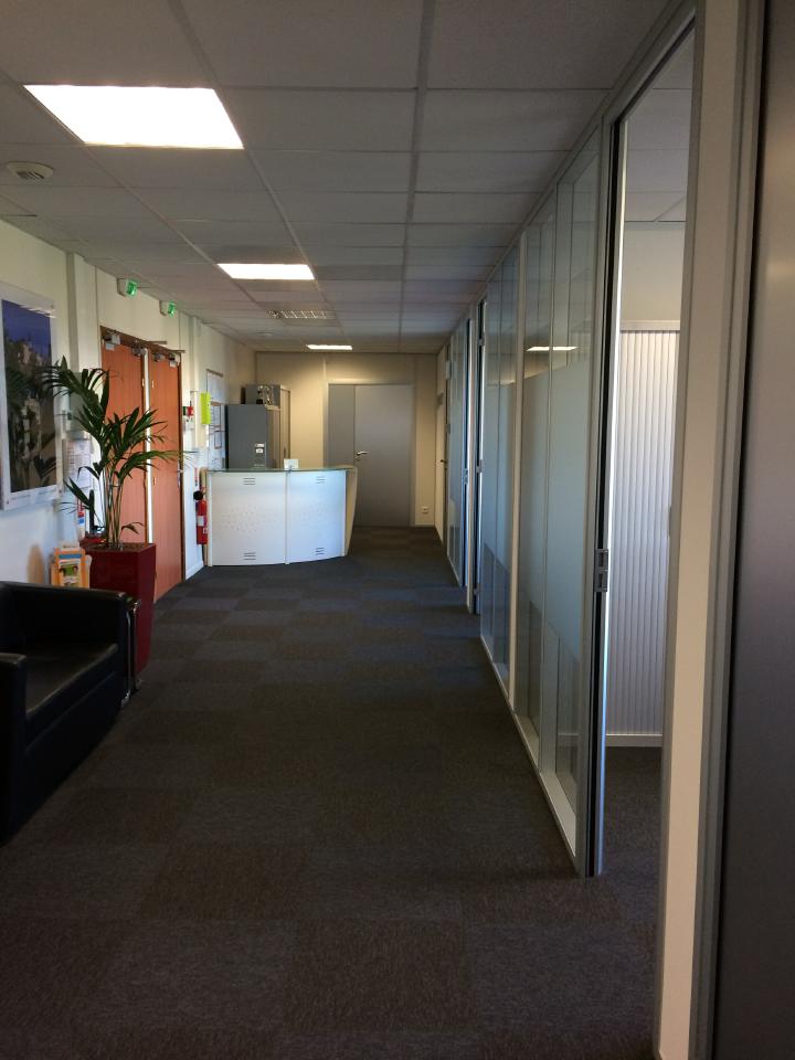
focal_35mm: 29
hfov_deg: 48.2
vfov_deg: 61.7
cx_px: 398
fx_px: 888
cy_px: 530
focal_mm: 4.15
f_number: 2.2
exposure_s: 1/33
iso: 80
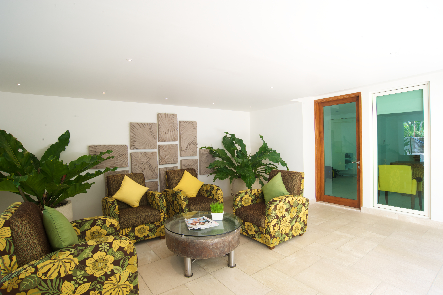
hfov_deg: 90.0
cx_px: 222
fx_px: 221
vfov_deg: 67.3
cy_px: 148
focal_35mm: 18
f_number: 18
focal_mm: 18
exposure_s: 1/3
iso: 160
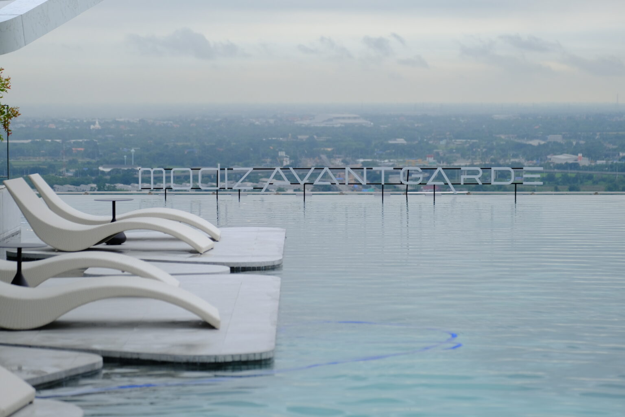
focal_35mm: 117
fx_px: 2031
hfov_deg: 17.5
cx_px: 312
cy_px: 208
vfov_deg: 11.7
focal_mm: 77.9
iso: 500
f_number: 3.8
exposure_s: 1/800
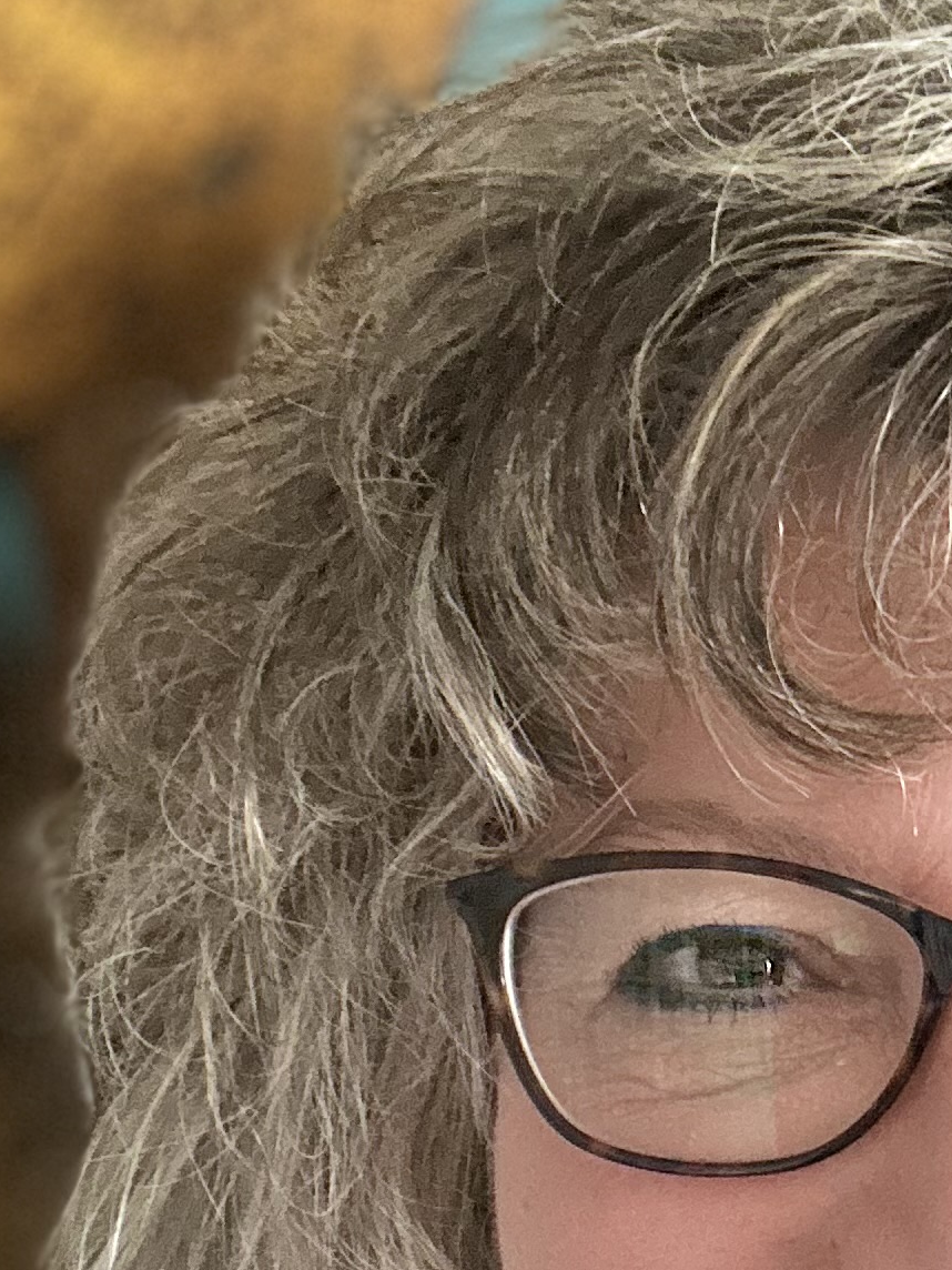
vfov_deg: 23.0
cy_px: 1322
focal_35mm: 81
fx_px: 2970
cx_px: 1009
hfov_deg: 17.7
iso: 400
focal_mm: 2.69
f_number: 1.9
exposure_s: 1/40
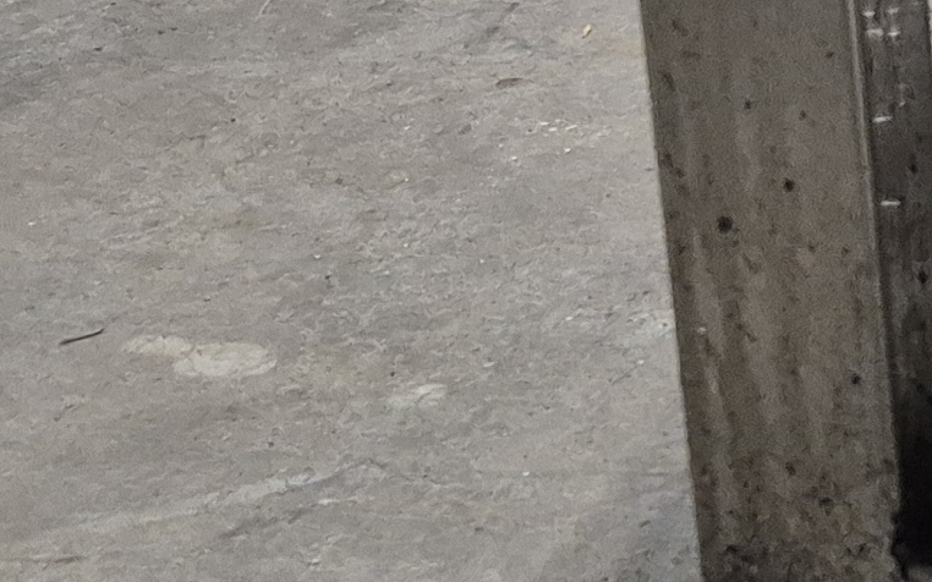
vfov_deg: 9.9
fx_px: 3251
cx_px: 1924
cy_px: -298
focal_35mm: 128
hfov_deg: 13.6
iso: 640
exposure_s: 1/120
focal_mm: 5.4
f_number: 1.8
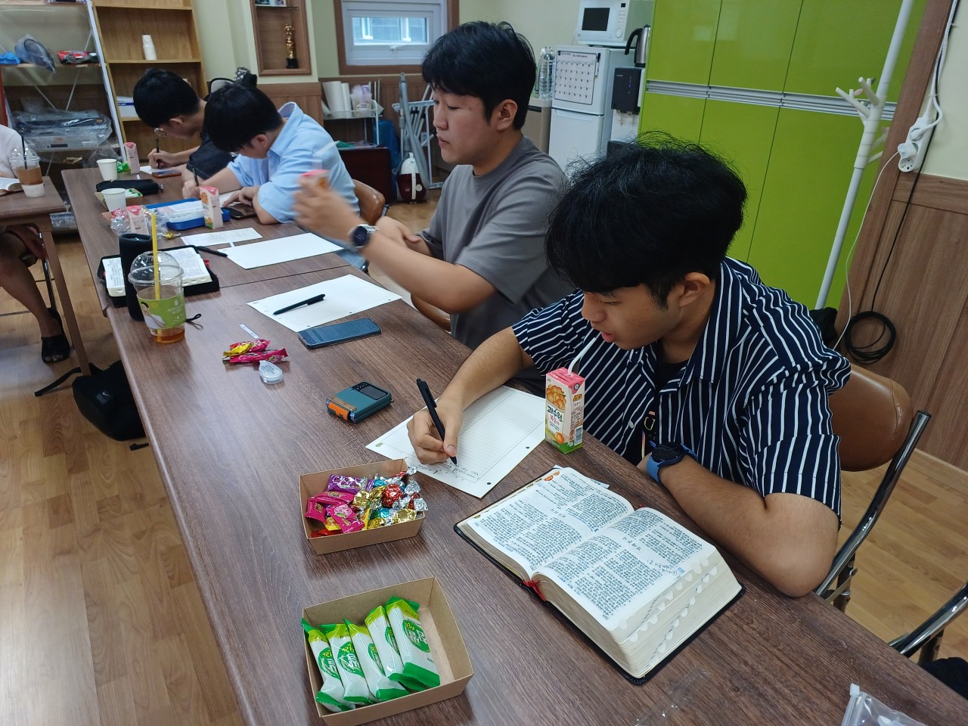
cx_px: 484
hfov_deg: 73.9
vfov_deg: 58.9
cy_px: 363
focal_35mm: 23
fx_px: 643
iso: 100
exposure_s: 1/60
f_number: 1.8
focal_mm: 5.06
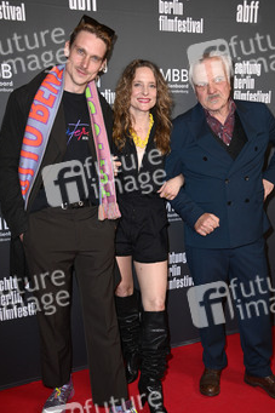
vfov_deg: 47.3
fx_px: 470
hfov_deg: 32.6
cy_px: 239
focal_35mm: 41
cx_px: 139
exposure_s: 1/250
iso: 1600
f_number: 5.6
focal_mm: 35
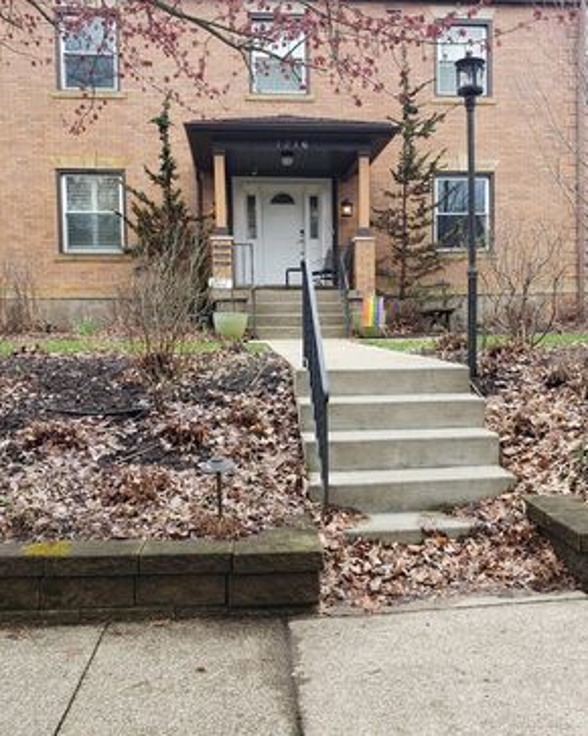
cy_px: 358
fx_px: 762
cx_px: 326
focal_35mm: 35
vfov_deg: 51.5
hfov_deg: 42.1
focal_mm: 4.3
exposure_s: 1/142
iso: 50
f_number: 2.4
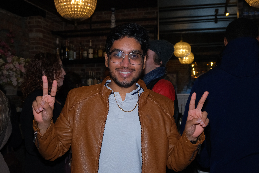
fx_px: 309
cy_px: 86
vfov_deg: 31.2
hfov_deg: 45.4
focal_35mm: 43
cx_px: 130
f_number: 4.5
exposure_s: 1/125
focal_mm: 28.9
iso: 2000
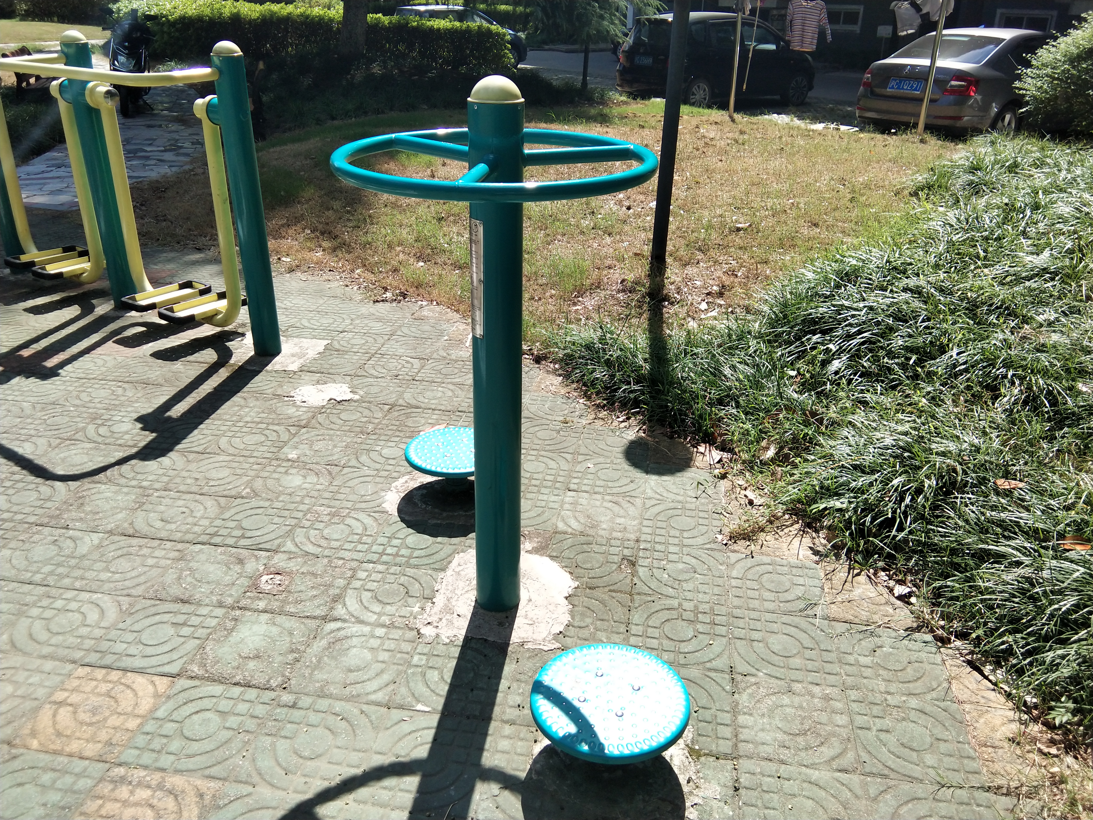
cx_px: 546
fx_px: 979
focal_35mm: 31
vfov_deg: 45.4
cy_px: 410
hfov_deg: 58.4
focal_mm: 3.69
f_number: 2.2
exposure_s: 1/606
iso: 50
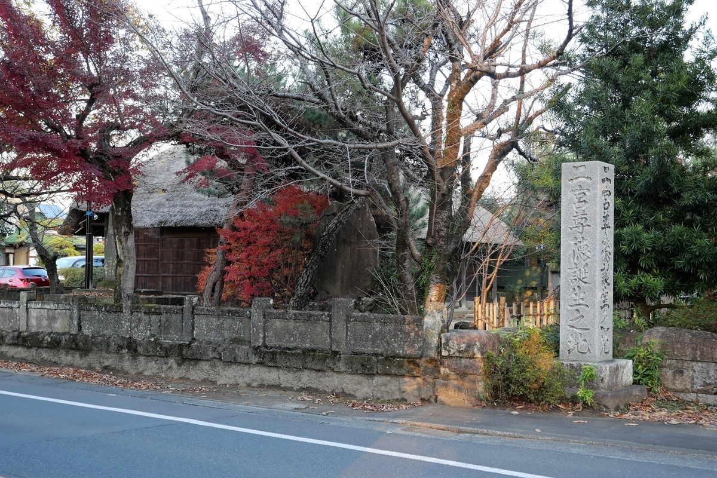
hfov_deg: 43.6
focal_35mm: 45
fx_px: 896
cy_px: 239
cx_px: 358
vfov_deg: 29.9
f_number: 3.3
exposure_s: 1/60
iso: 200
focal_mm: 22
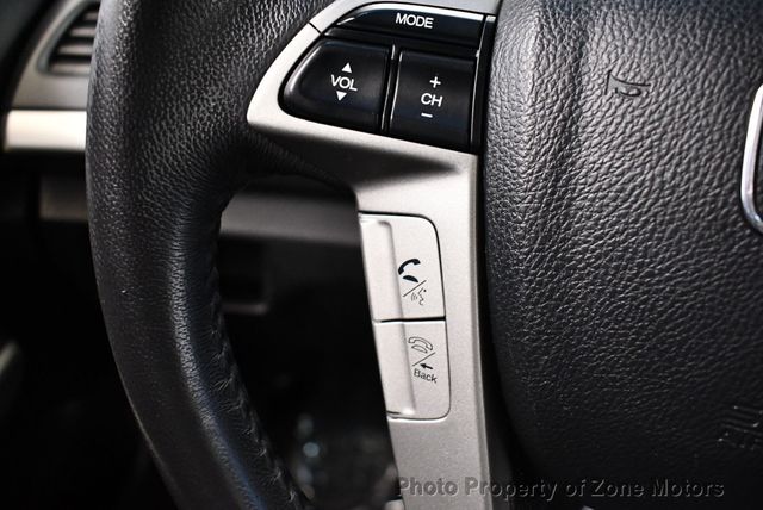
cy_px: 255
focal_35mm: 36
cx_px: 382
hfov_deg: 53.1
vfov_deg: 36.9
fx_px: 764
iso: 3200
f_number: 3.5
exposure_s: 1/80
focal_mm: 18
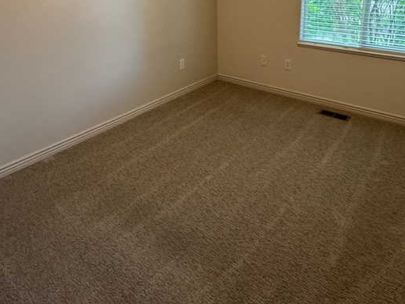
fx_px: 328
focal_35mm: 28
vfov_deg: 45.9
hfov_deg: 63.4
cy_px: 41
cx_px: 213
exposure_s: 1/60
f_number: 2.2
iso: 320
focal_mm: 2.22
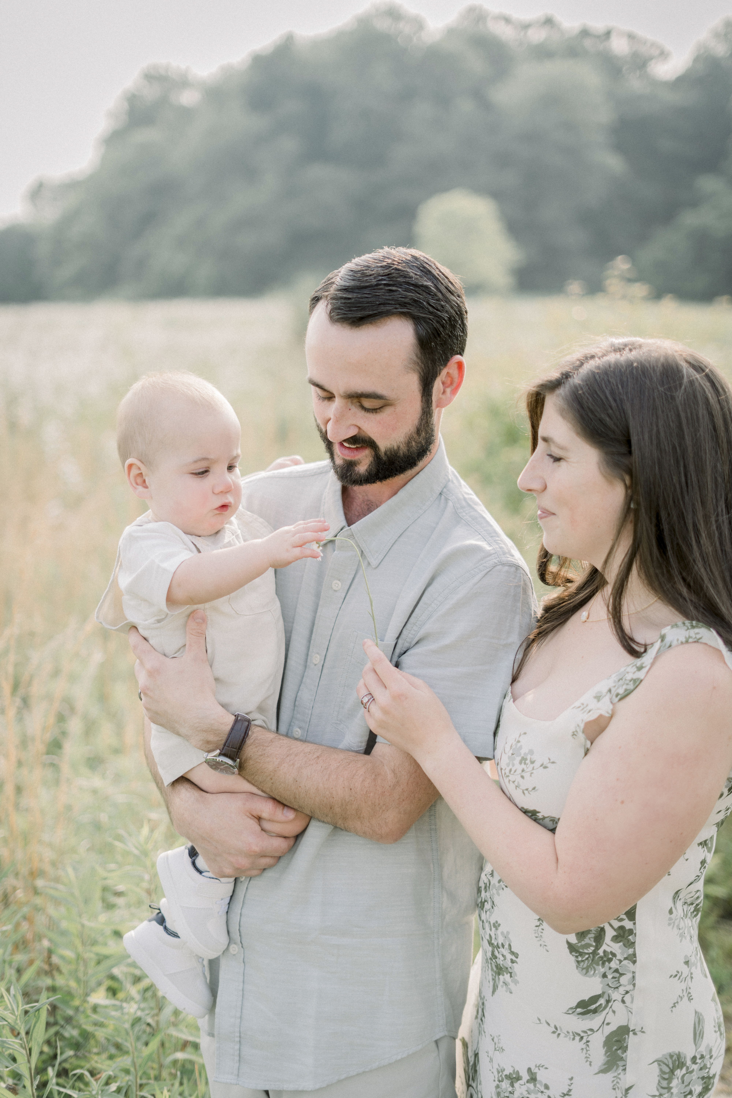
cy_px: 549
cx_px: 366
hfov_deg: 27.0
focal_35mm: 50
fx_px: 1525
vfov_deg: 39.6
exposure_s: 1/800
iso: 100
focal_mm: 50
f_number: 1.8
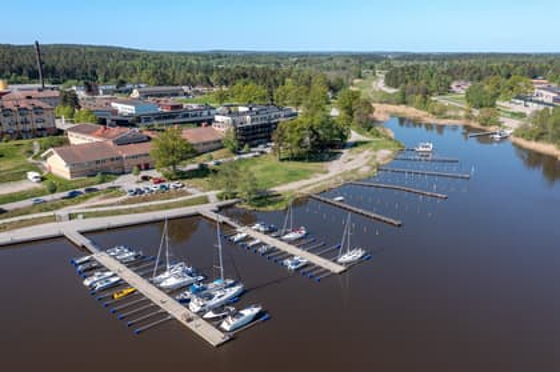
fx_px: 435
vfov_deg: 46.3
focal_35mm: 28
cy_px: 186
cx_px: 280
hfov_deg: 65.5
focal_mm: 10.26
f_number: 4
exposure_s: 1/2000
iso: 100
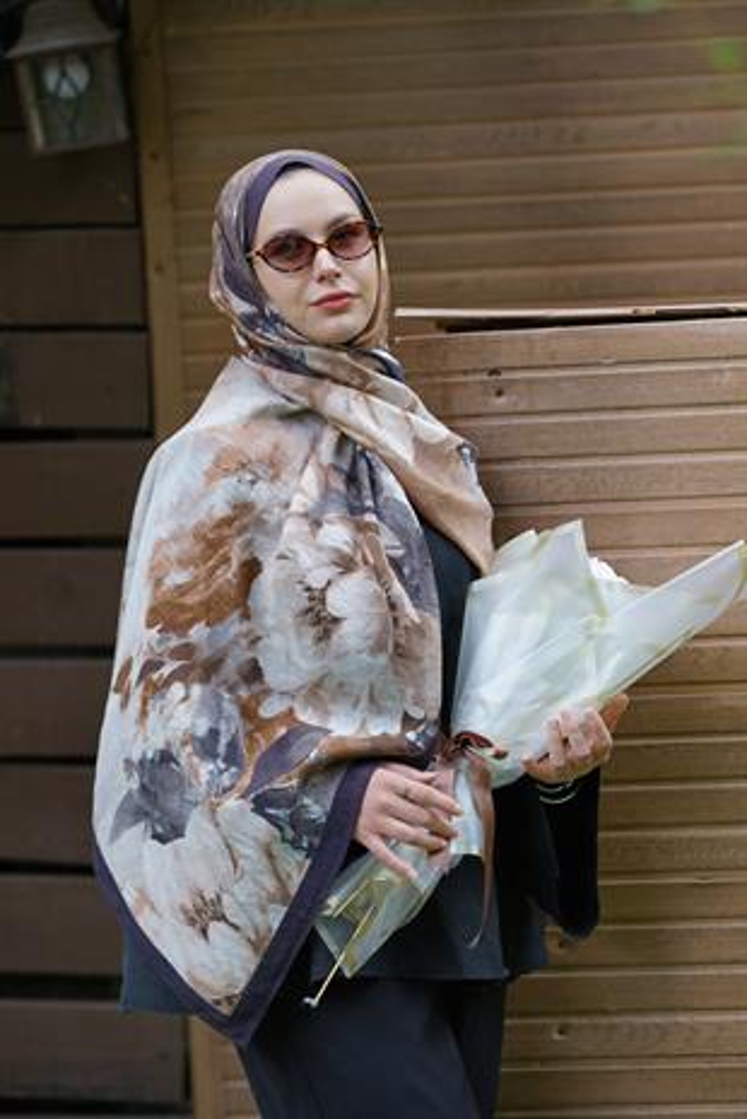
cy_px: 560
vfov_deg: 17.1
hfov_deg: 11.4
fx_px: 3729
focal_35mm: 120
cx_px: 374
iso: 200
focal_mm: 120
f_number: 4
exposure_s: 1/100
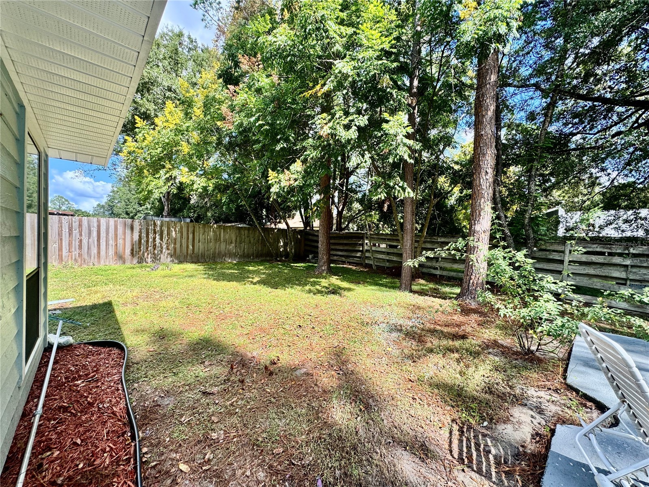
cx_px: 324
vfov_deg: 85.7
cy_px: 244
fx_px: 262
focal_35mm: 14
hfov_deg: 102.1
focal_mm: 2.22
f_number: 2.2
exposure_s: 1/397
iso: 40
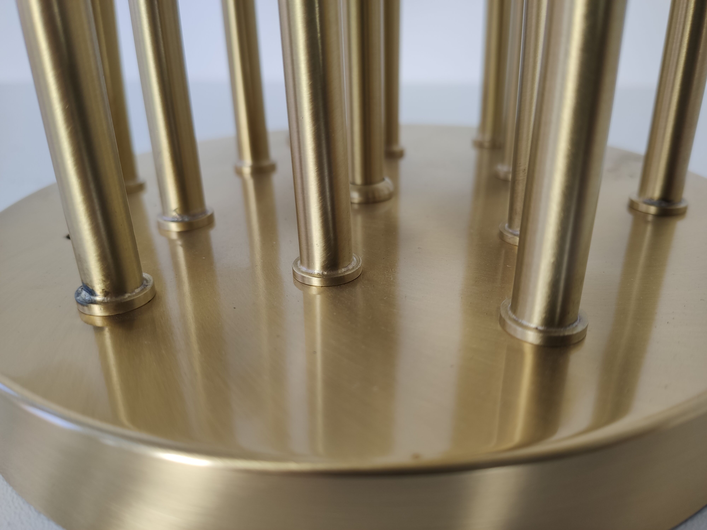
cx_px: 354
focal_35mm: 27
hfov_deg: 65.3
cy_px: 265
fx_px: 551
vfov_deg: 51.4
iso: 122
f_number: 1.75
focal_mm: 4.75
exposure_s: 1/100
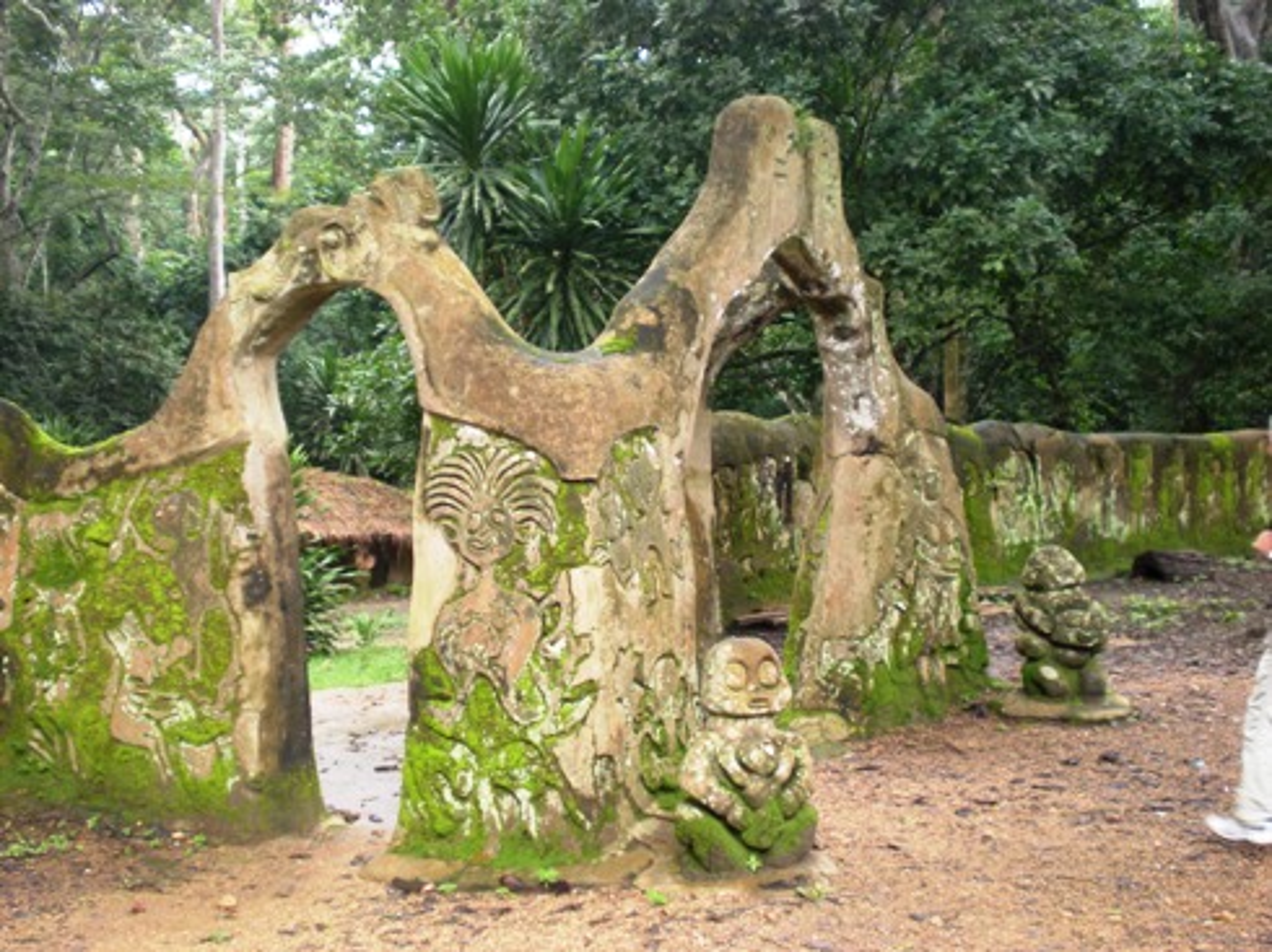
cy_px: 476
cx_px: 636
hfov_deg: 34.4
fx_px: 2057
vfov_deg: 26.1
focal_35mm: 56
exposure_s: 1/41.6
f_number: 3.9
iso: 200
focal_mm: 9.3
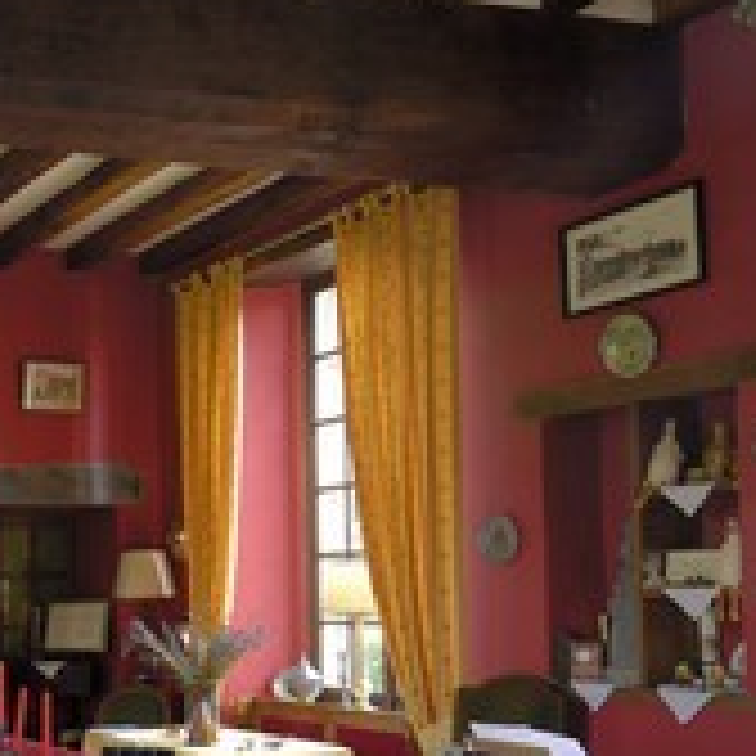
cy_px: 572
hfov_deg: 29.6
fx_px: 1260
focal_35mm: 51
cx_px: -101
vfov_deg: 32.7
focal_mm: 16
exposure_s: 1/3.33
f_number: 8
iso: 100
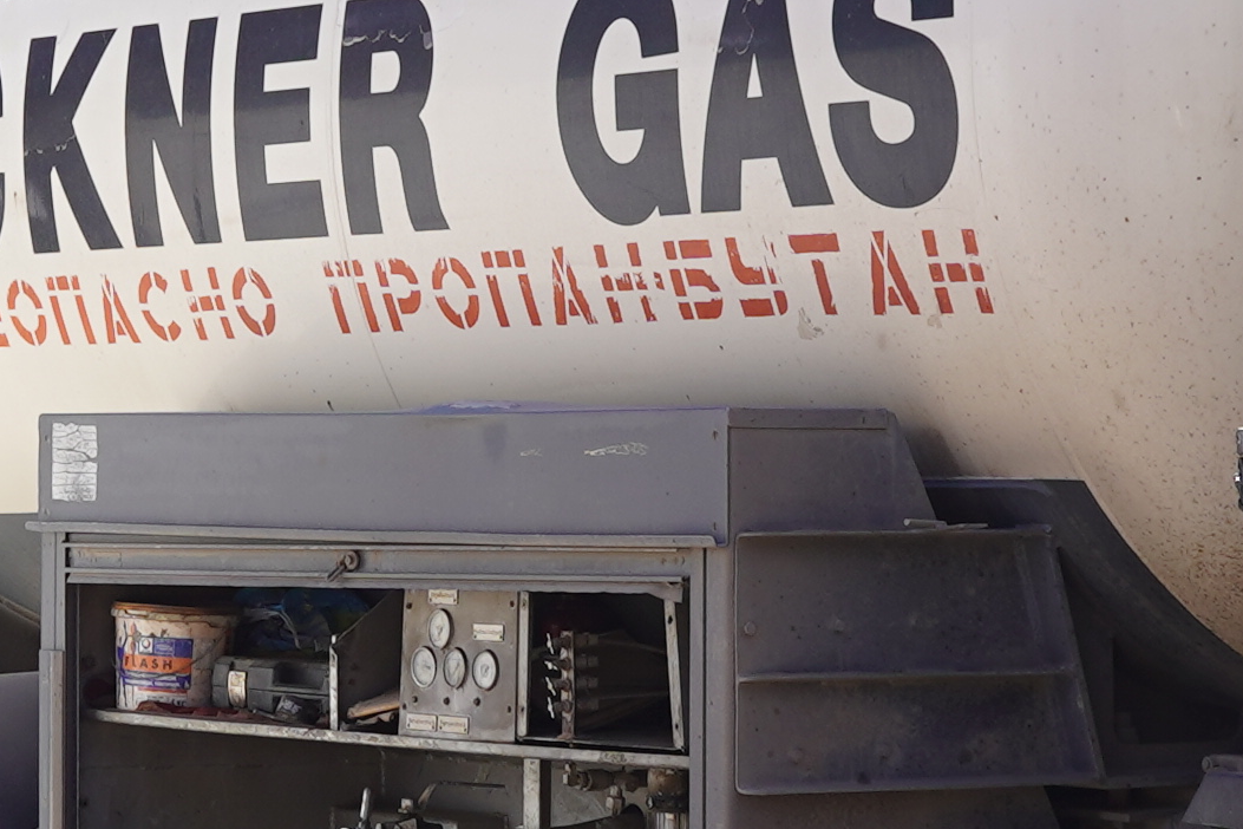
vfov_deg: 8.7
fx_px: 5420
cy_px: 461
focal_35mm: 157
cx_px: 297
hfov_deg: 13.0
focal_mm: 28
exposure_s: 1/125
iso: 100
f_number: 8
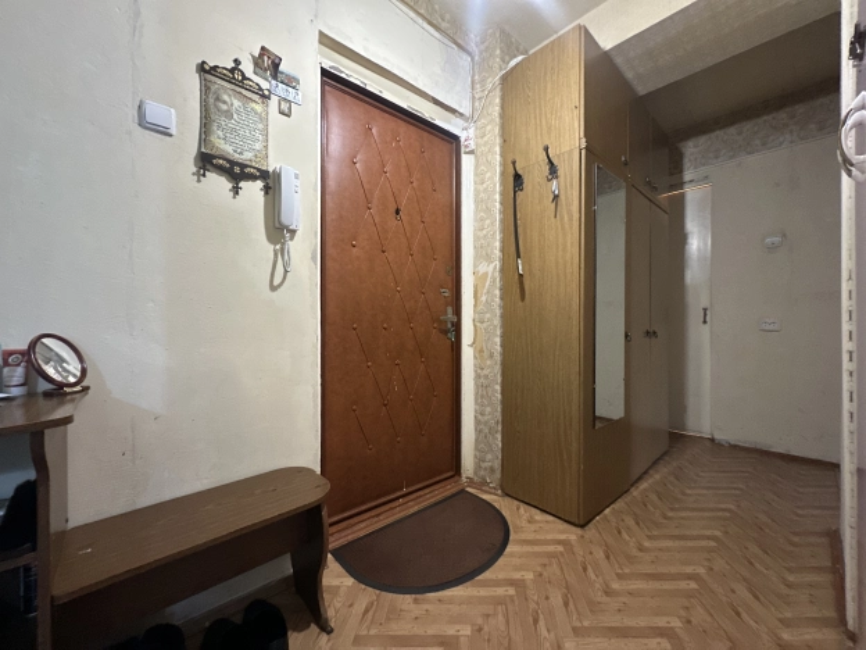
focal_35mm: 14
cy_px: 325
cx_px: 433
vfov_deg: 85.7
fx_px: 350
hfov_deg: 102.1
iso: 800
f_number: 2.2
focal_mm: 2.22
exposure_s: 1/50
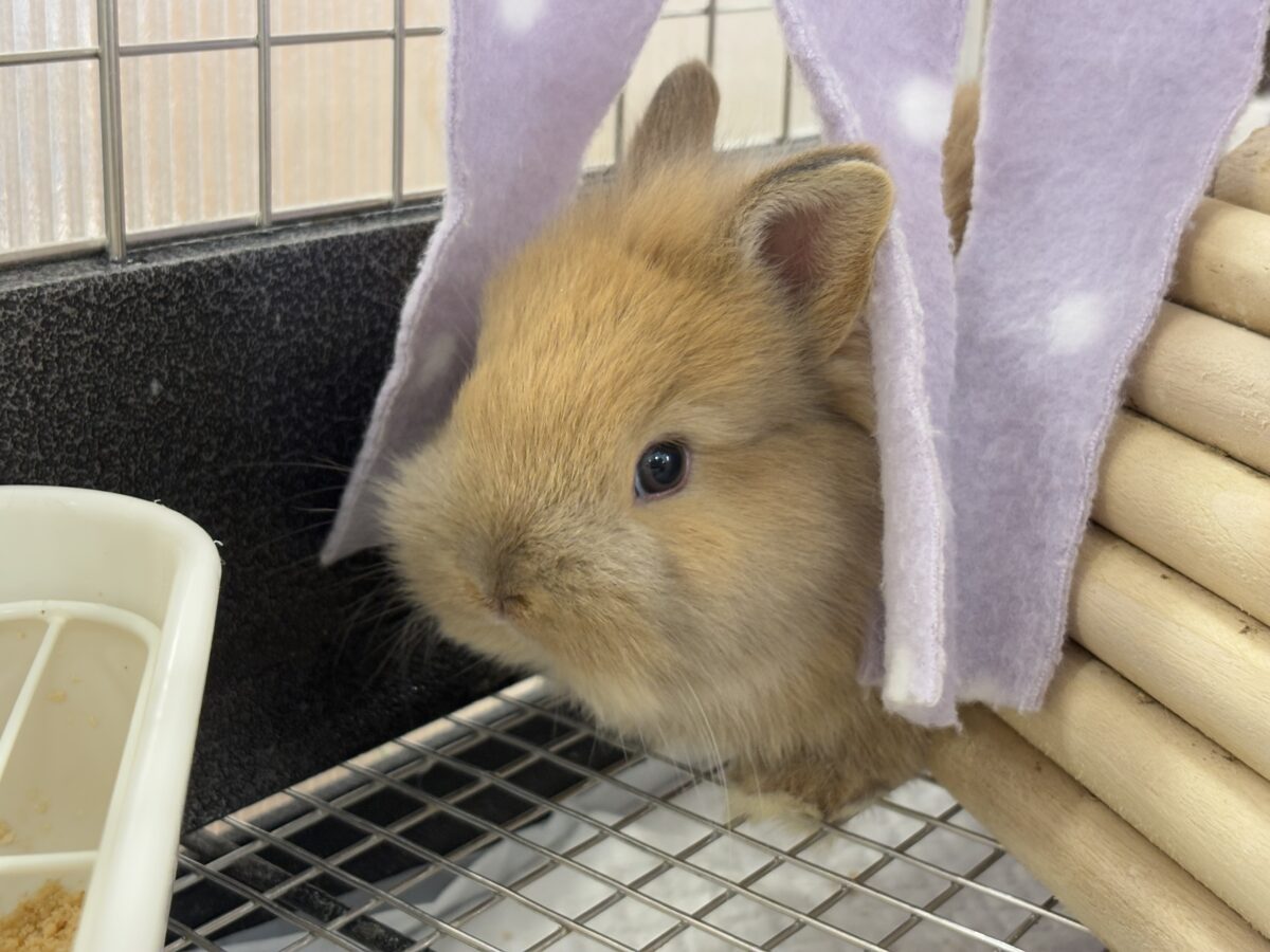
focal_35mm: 52
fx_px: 1908
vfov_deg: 28.0
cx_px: 635
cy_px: 476
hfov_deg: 36.8
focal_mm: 5.96
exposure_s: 1/33
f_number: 1.6
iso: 200
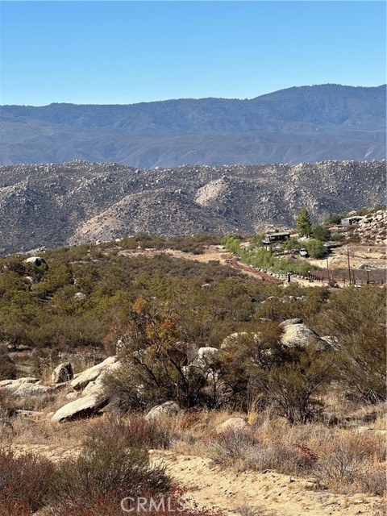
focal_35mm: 77
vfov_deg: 25.3
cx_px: 194
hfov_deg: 19.1
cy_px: 258
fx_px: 1148
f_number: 2.8
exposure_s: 1/686
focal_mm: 9
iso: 32
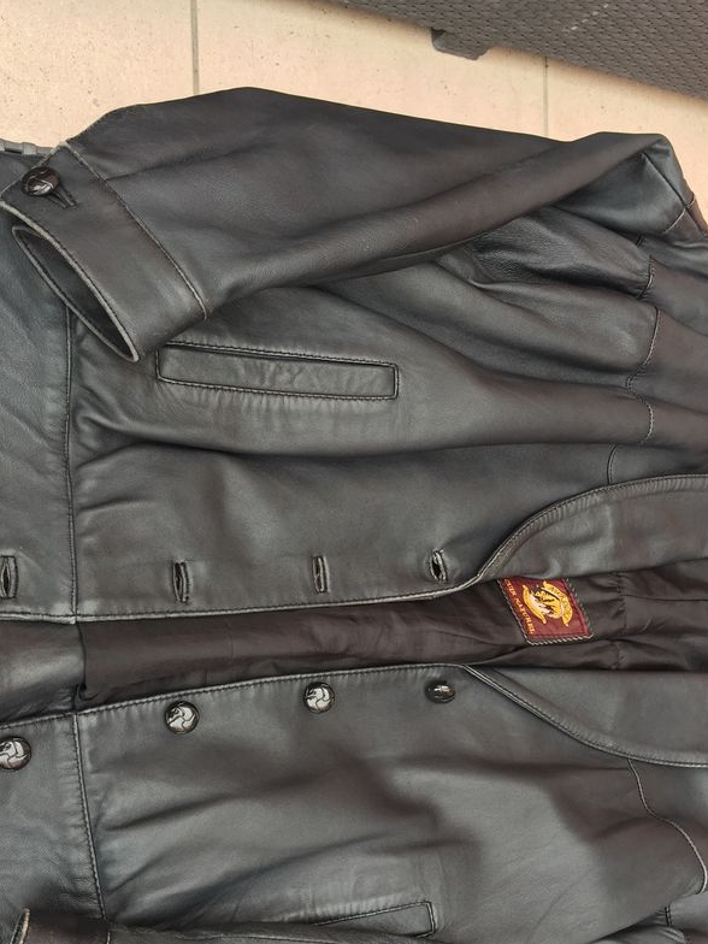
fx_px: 1009
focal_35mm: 37
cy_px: 591
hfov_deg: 38.7
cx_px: 376
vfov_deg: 49.6
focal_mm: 4.15
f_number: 2.2
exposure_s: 1/50
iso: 32
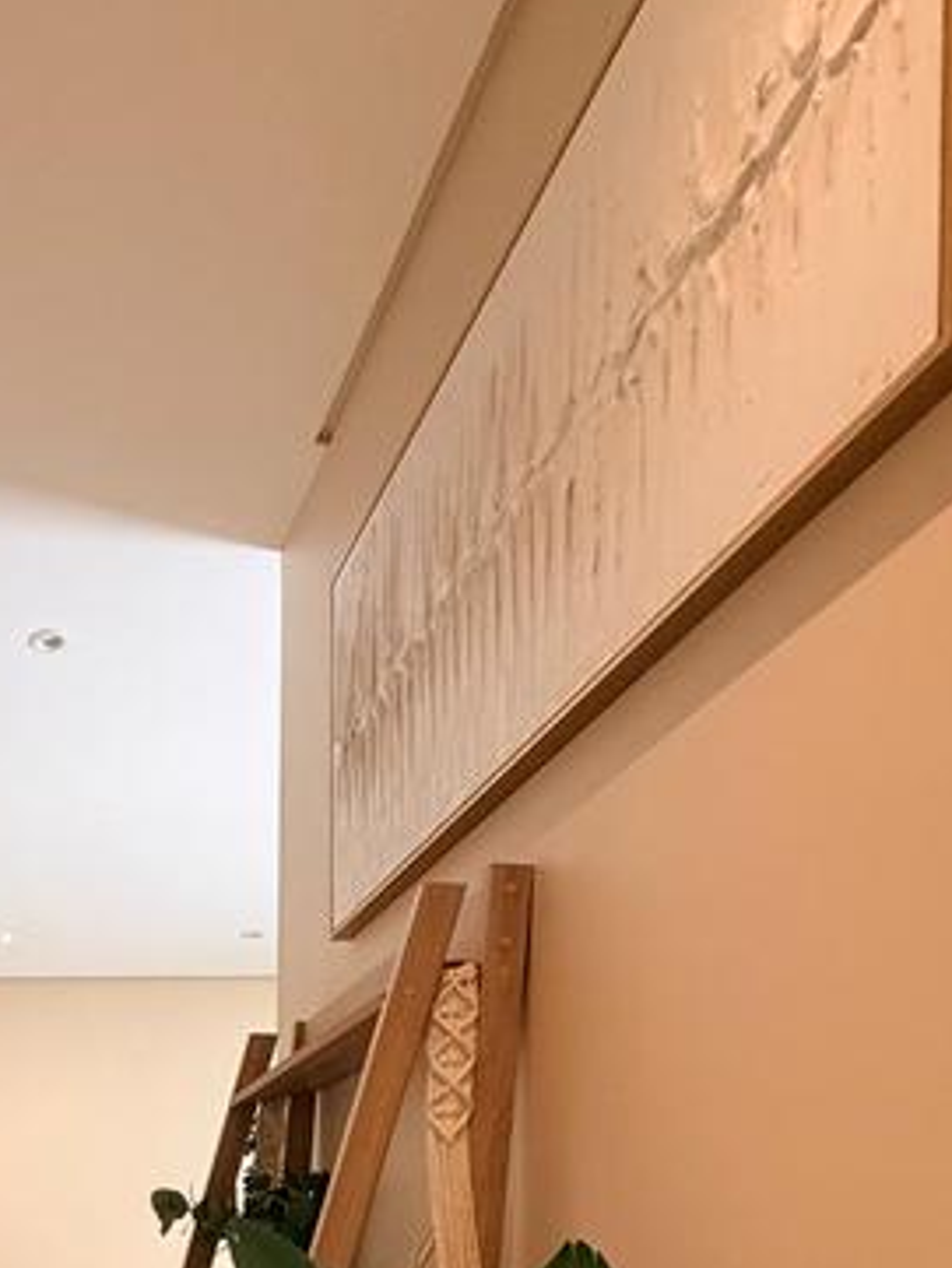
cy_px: 1359
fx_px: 1136
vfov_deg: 45.5
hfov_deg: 38.7
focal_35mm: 31
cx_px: -60
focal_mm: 2.22
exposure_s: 1/100
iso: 200
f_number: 2.2
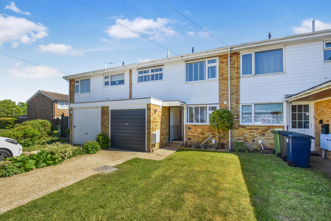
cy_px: 110
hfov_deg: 100.4
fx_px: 138
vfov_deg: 77.3
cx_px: 166
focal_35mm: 15
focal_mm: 10
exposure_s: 1/640
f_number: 8
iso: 400
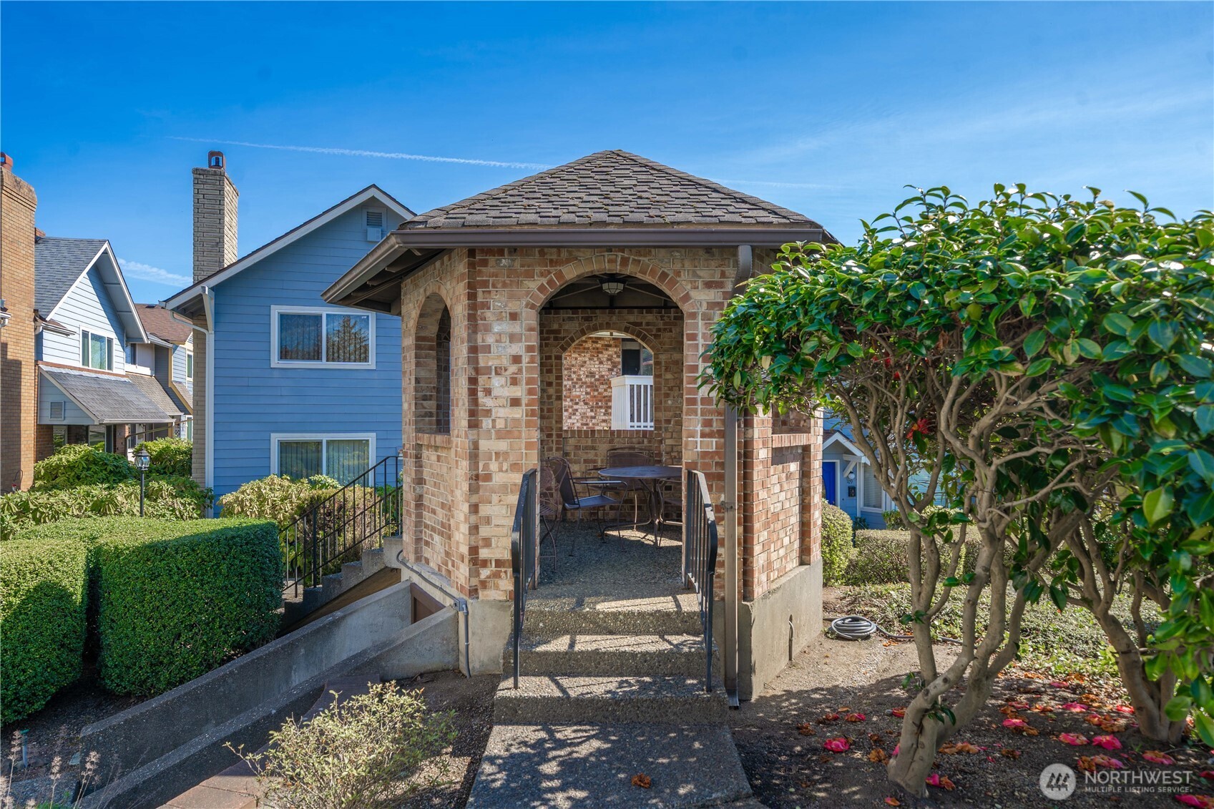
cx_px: 607
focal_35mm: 21
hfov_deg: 81.2
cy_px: 404
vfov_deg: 59.5
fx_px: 708
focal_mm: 21
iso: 100
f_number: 6.7
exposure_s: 1/125
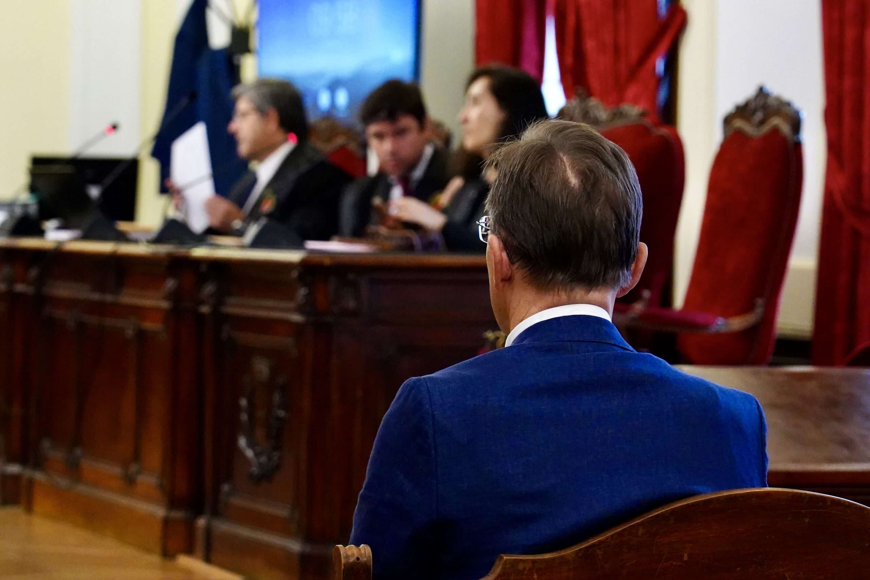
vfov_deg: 8.7
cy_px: 290
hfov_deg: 13.1
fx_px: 3794
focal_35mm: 157
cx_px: 435
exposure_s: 1/125
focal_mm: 105
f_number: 5.6
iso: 8000
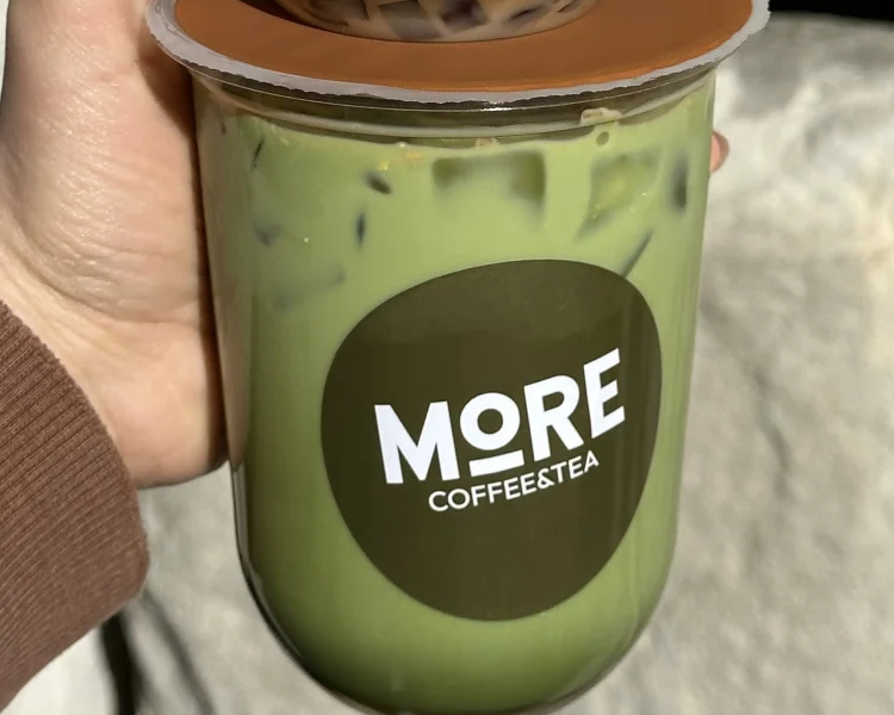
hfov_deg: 21.3
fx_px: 2381
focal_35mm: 90
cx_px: 436
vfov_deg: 16.6
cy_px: -55
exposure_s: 1/7634
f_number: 1.78
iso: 64
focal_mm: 6.86
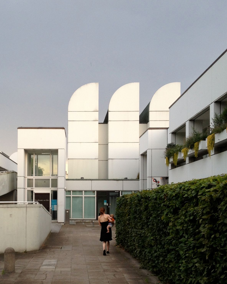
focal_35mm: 37
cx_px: 112
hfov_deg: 40.1
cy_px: 137
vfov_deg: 49.1
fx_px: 311
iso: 50
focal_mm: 4.28
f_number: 2.4
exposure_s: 1/60
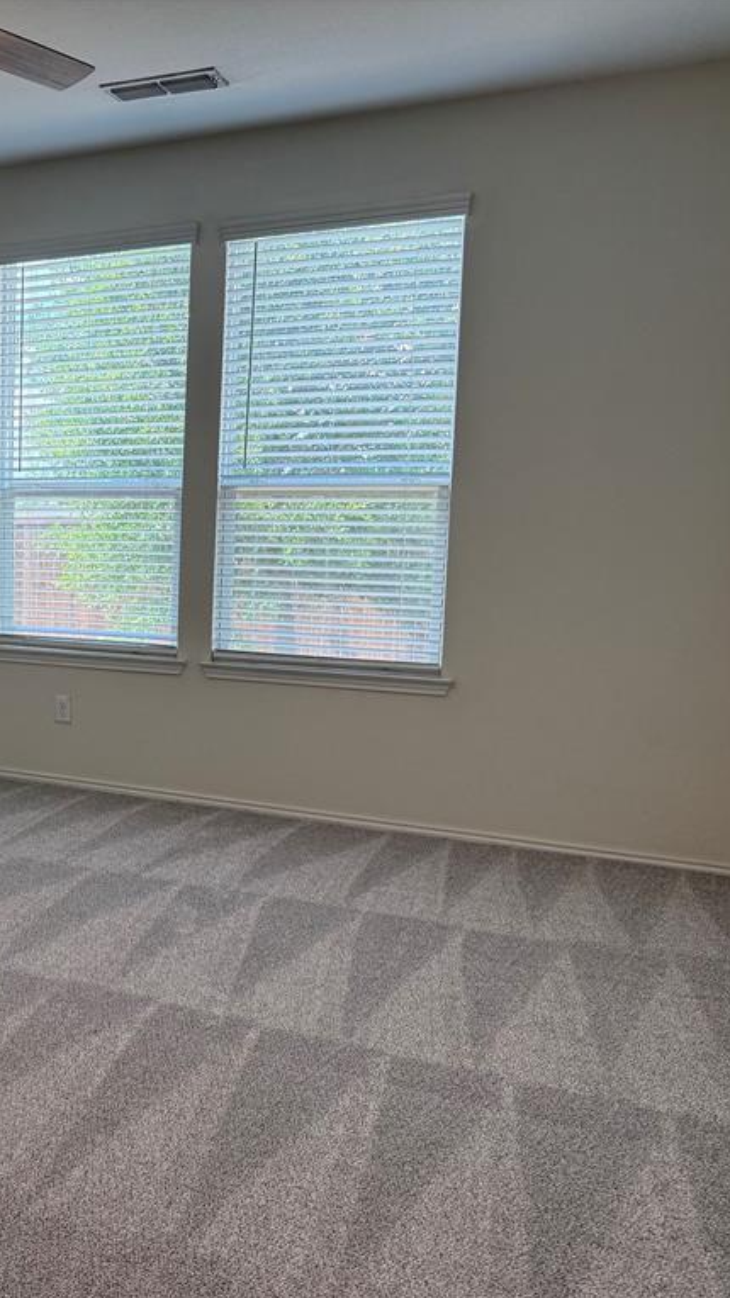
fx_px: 1205
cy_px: 648
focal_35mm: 35
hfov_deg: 29.9
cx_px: -95
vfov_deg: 56.6
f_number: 1.78
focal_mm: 6.76
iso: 125
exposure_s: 1/235
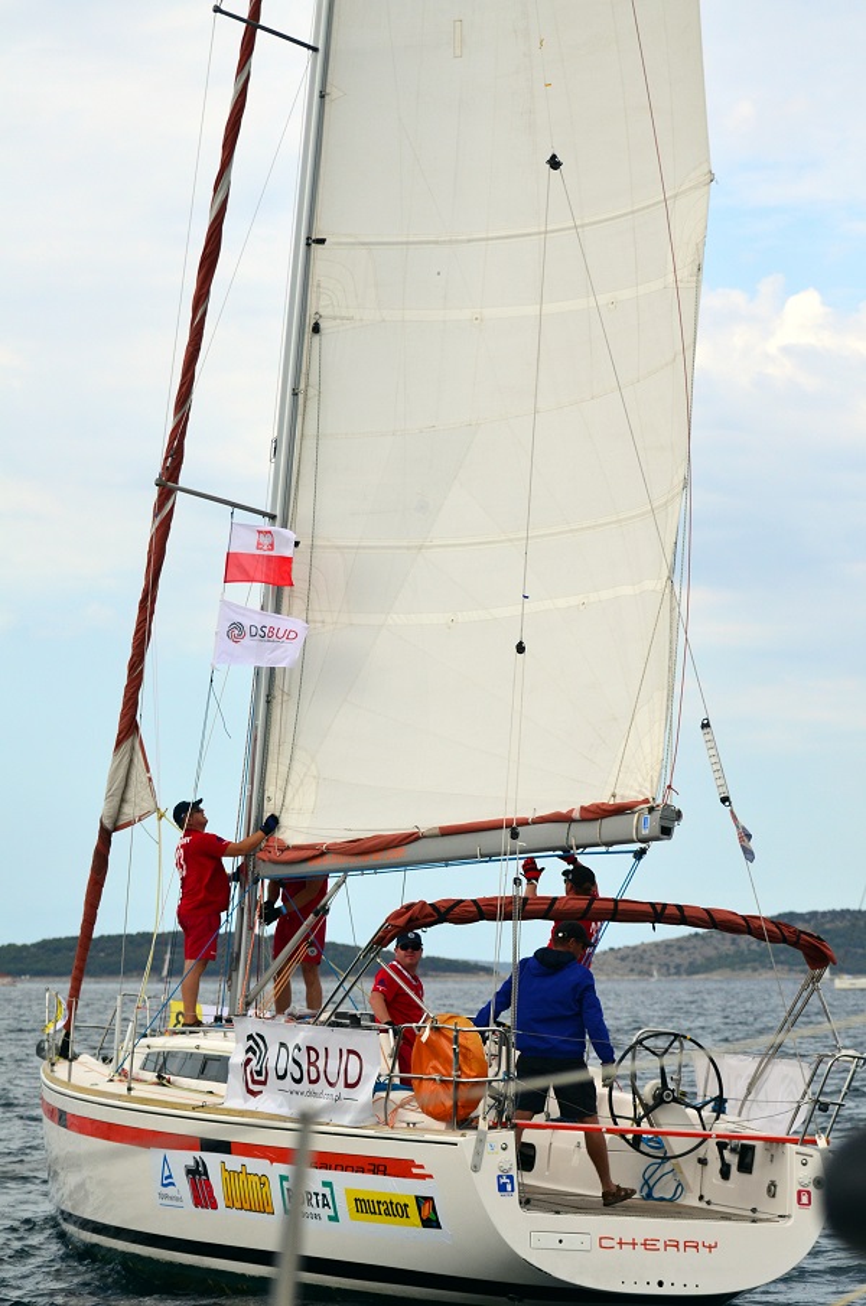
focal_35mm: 105
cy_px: 653
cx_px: 433
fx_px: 3803
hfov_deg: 13.0
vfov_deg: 19.5
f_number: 4.5
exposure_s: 1/6400
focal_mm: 70
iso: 640
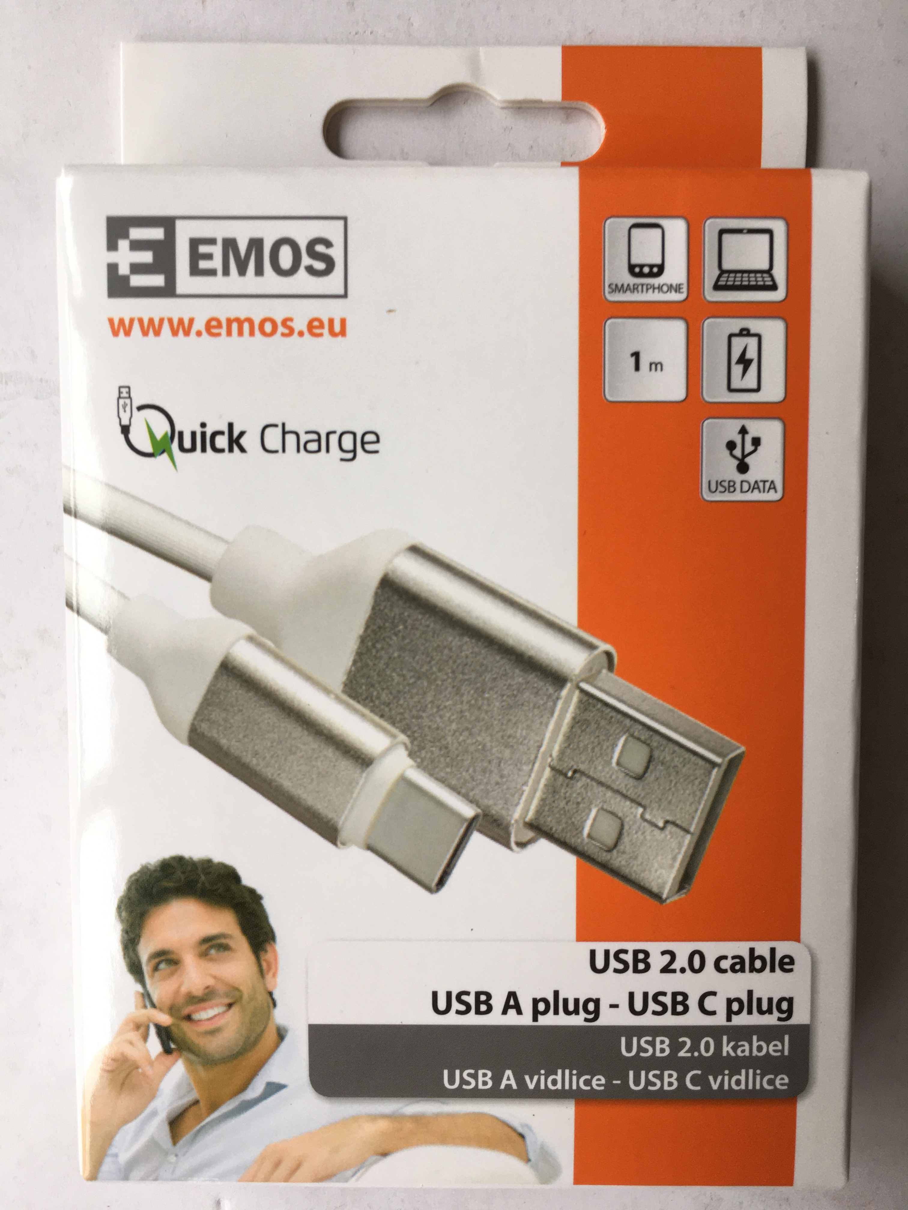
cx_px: 454
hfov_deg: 48.2
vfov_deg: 61.7
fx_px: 1014
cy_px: 605
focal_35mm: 29
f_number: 2.2
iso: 40
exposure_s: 1/100
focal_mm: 4.15
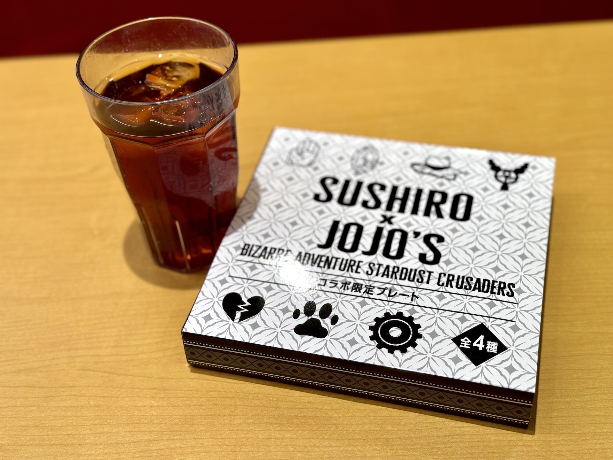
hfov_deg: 39.7
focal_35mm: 48
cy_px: 230
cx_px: 306
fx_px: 850
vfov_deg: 30.3
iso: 50
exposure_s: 1/121
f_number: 1.78
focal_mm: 6.76
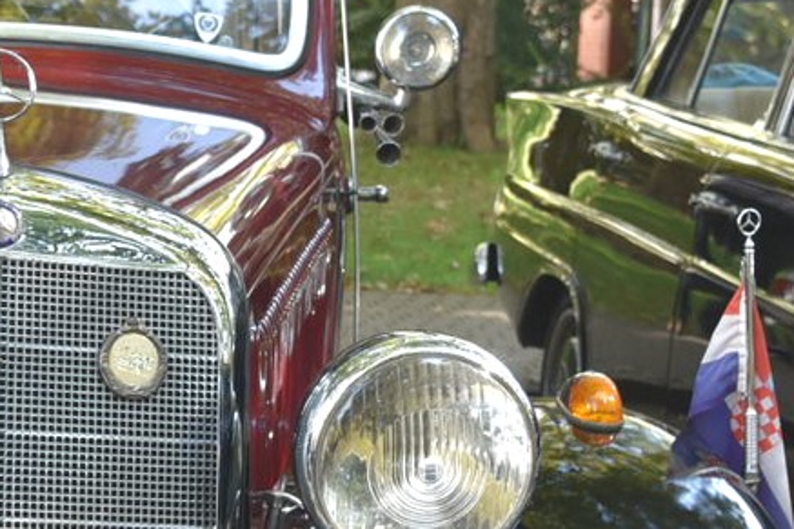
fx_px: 2315
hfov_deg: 18.9
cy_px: 418
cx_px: -11
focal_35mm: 105
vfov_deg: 13.0
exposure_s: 1/100
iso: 400
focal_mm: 34
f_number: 5
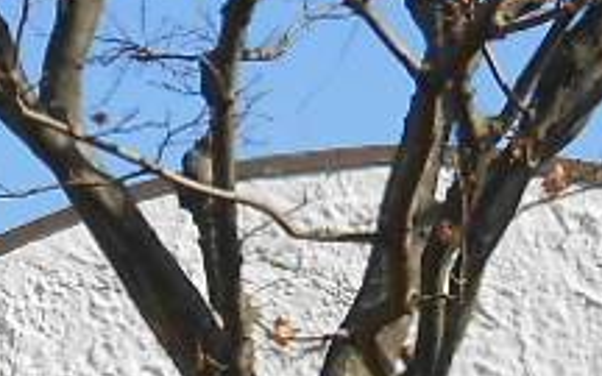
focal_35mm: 204
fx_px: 3347
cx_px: -173
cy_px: 292
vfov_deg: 6.4
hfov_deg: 10.1
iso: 80
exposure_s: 1/800
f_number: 3.5
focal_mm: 4.6
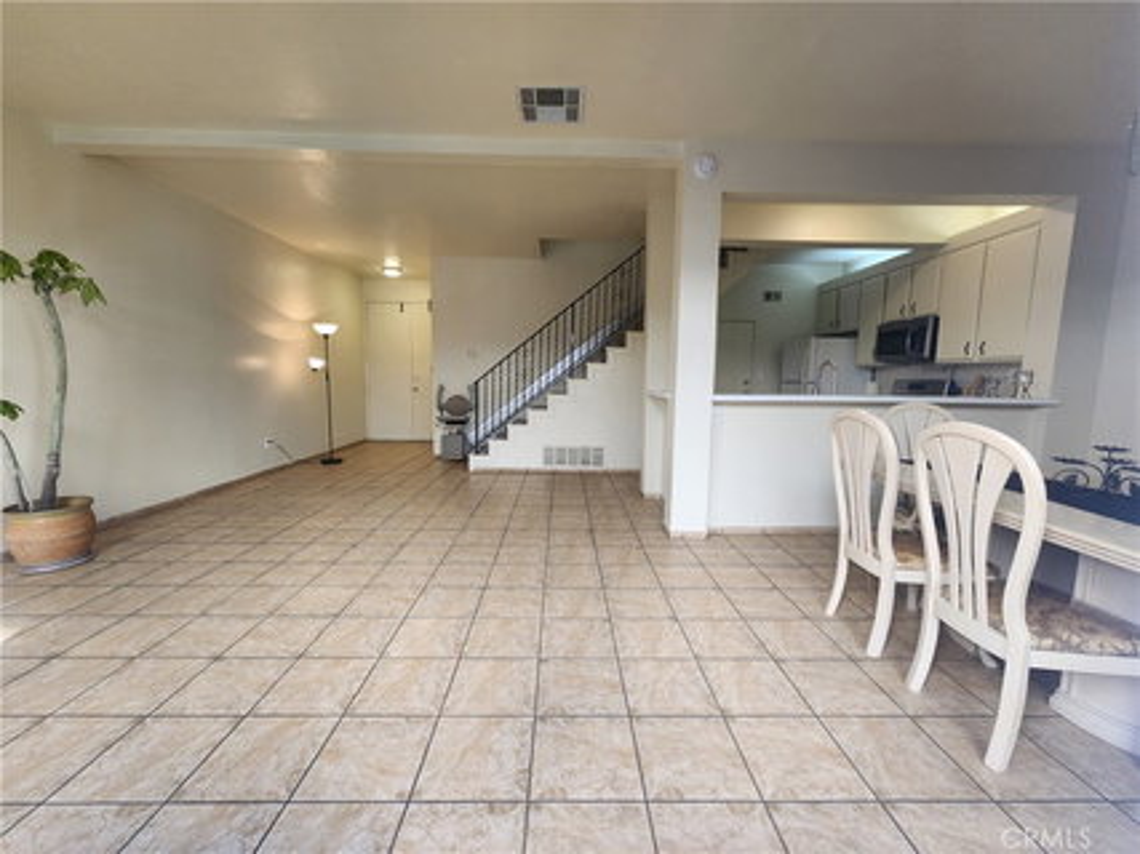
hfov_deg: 106.2
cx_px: 570
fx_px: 428
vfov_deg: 89.9
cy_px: 427
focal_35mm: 13
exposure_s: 1/60
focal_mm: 2.2
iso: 125
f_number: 2.2
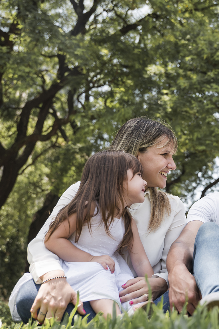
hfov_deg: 19.4
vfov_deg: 30.1
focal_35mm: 67
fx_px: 611
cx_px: 242
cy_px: 167
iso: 100
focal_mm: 44
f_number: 4
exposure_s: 1/200
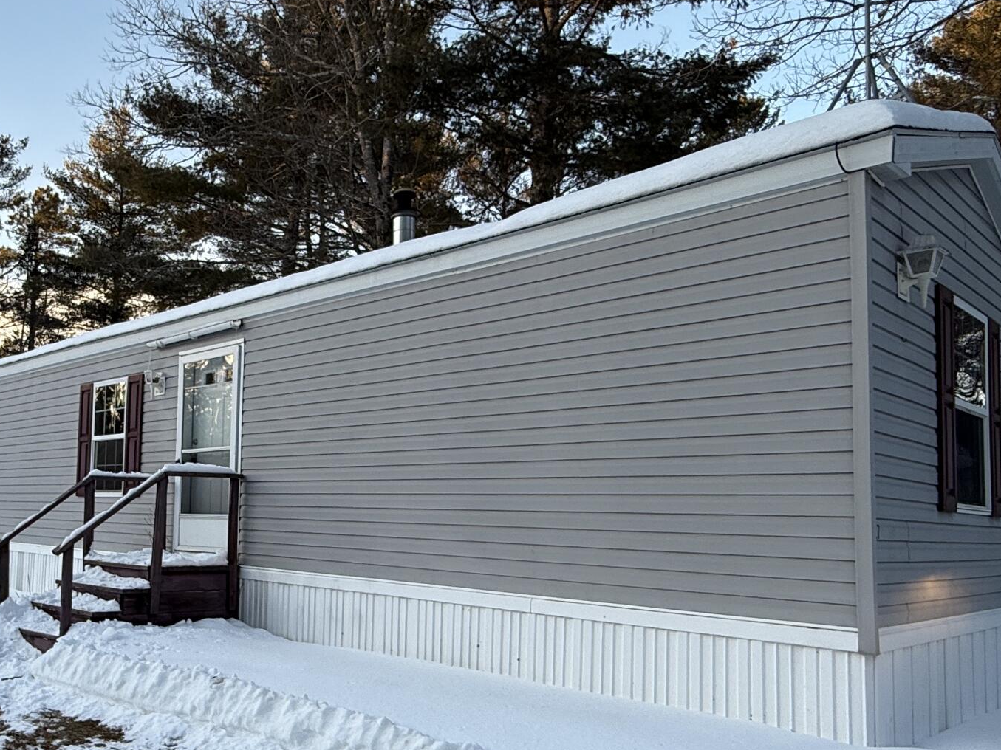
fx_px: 896
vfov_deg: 45.1
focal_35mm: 31
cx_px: 235
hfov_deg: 55.2
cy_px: 466
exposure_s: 1/240
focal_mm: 2.22
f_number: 2.2
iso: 50
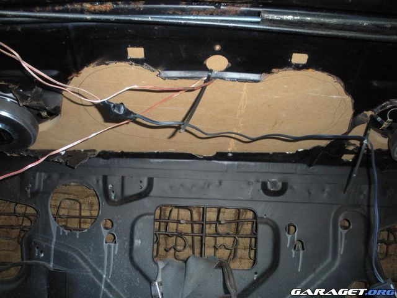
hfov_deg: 51.4
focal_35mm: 36
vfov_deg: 39.7
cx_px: 198
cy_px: 149
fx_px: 413
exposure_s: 1/60
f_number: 3.5
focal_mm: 6.3
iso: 400
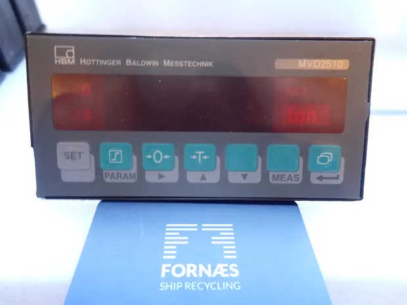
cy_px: 152
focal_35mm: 25
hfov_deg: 69.4
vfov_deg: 54.9
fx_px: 294
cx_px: 204
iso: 200
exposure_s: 1/50
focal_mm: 4.5
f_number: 2
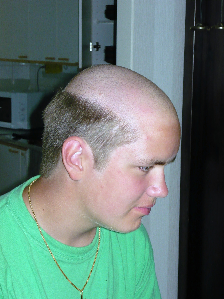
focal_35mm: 82
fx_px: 707
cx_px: 112
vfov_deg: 23.8
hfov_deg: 18.0
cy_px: 150
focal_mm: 13.6
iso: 250
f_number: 4.4
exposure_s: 1/50
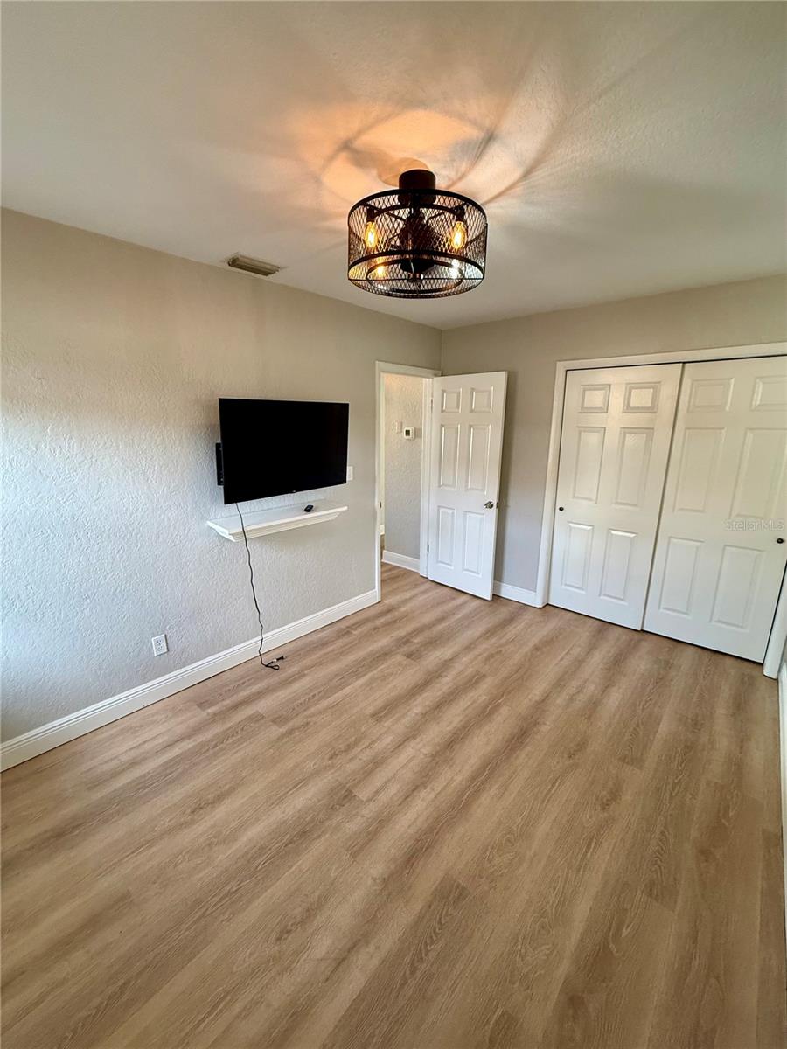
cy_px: 524
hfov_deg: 85.7
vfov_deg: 102.1
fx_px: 424
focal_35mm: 14
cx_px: 394
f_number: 2.2
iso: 250
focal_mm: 2.22
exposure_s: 1/120
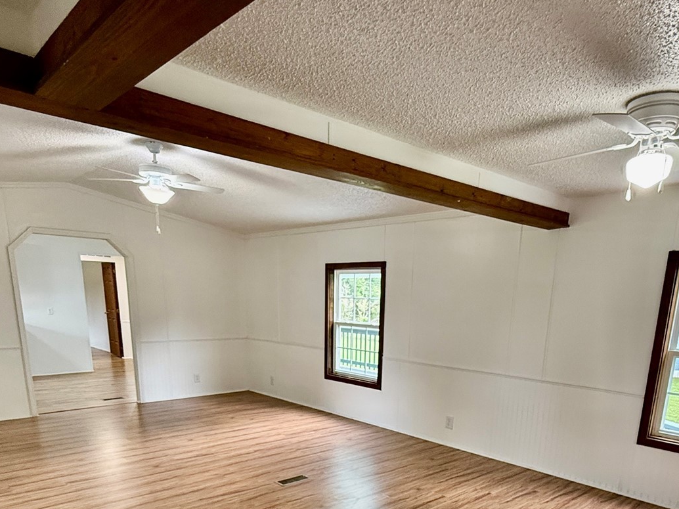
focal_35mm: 26
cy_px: 427
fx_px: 510
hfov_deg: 67.2
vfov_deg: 49.1
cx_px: 370
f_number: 2.2
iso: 320
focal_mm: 2.22
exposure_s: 1/120
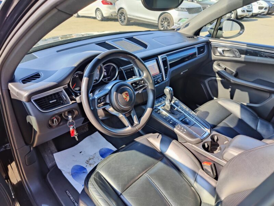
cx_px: 137
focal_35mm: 35
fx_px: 277
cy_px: 103
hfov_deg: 52.6
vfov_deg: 40.8
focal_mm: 6.06
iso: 151
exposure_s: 1/200
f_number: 1.88
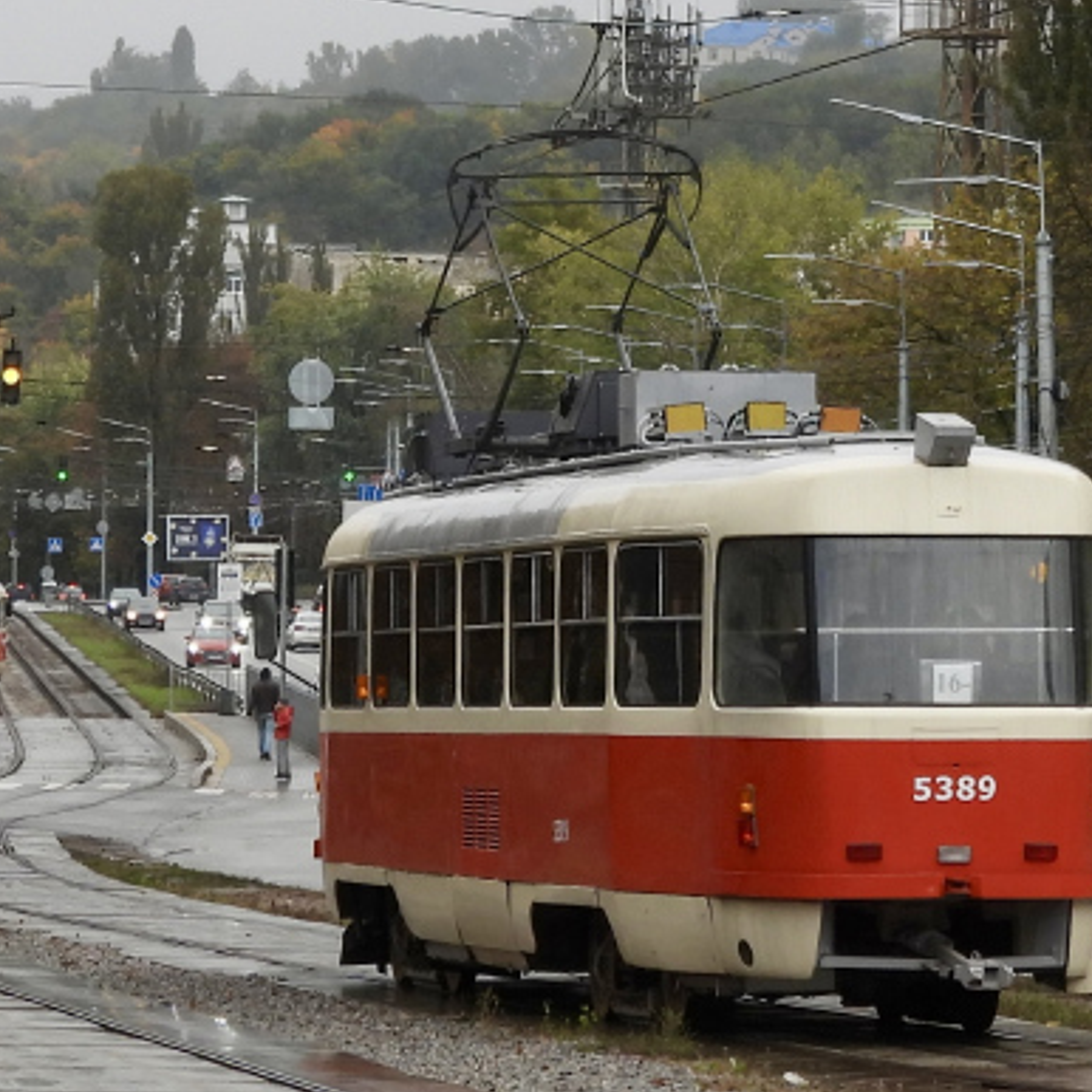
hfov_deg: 7.4
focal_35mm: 238
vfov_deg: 7.3
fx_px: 8494
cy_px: 123
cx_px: 526
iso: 100
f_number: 3.5
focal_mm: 14.3
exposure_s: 1/250
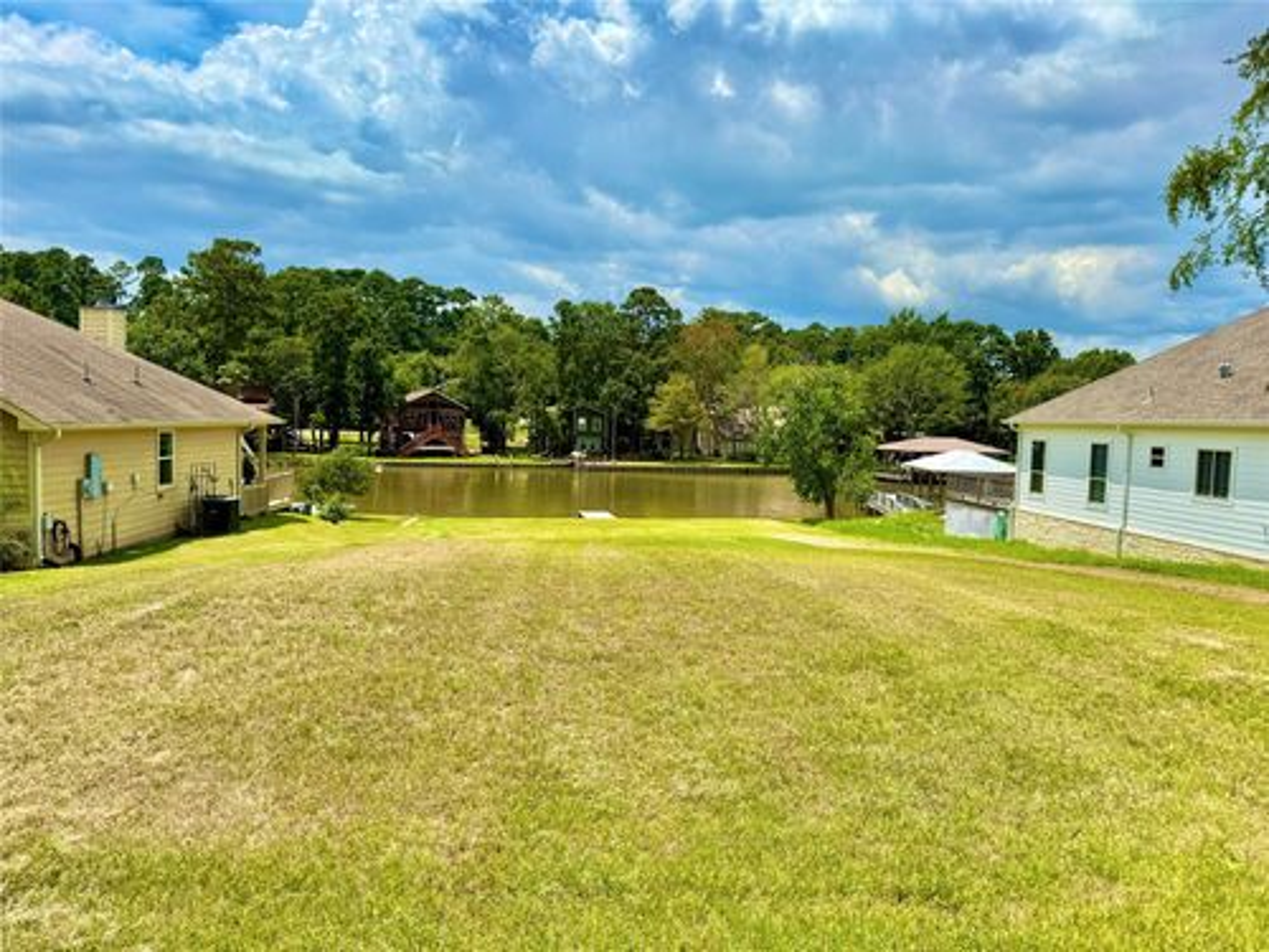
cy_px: 476
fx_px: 880
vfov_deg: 56.8
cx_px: 634
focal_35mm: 24
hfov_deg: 71.6
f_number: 1.78
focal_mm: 6.76
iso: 80
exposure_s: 1/6711
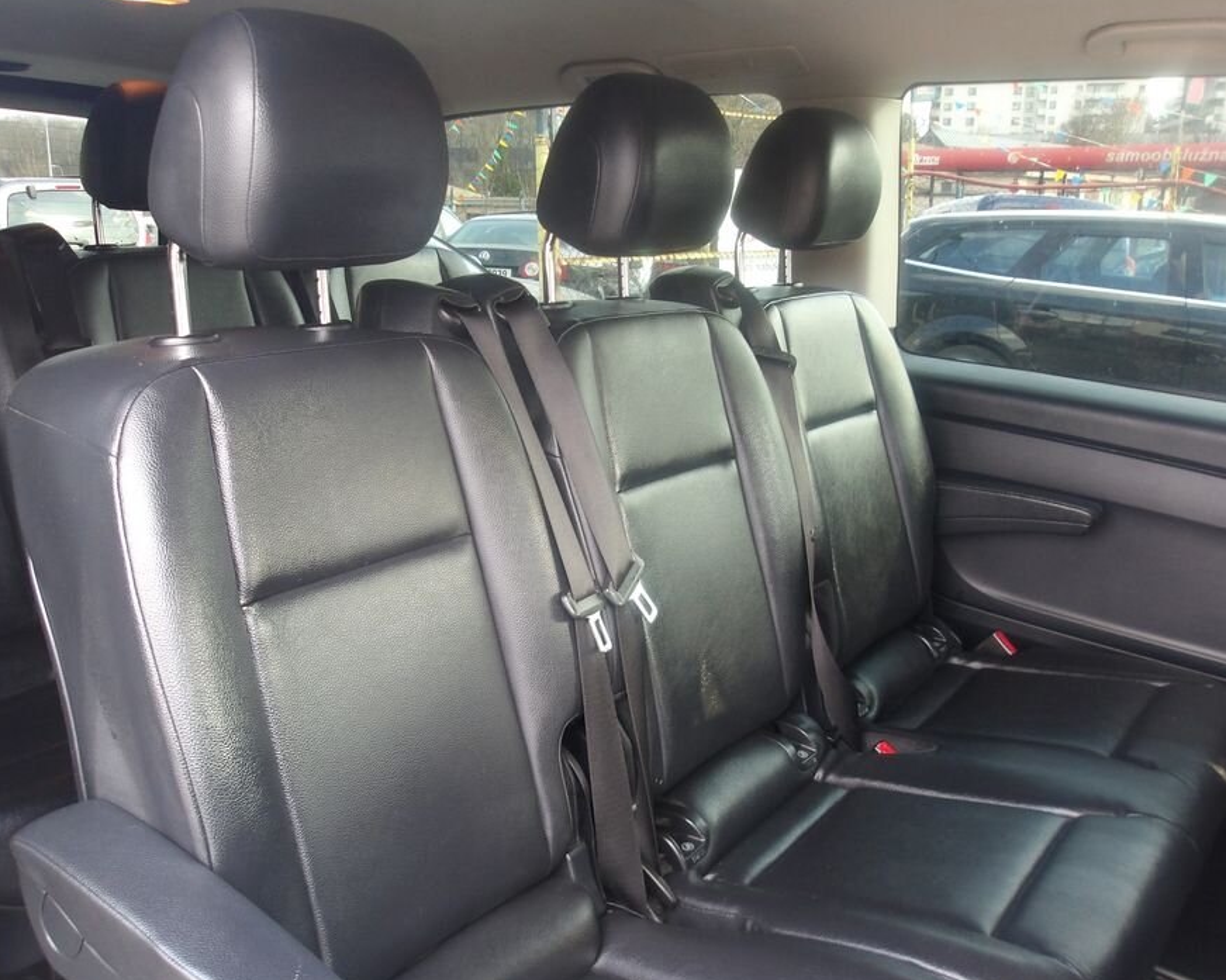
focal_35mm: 31
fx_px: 1124
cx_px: 595
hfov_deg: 57.2
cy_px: 480
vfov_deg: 47.1
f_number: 3
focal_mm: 4.9
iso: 192
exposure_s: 1/30
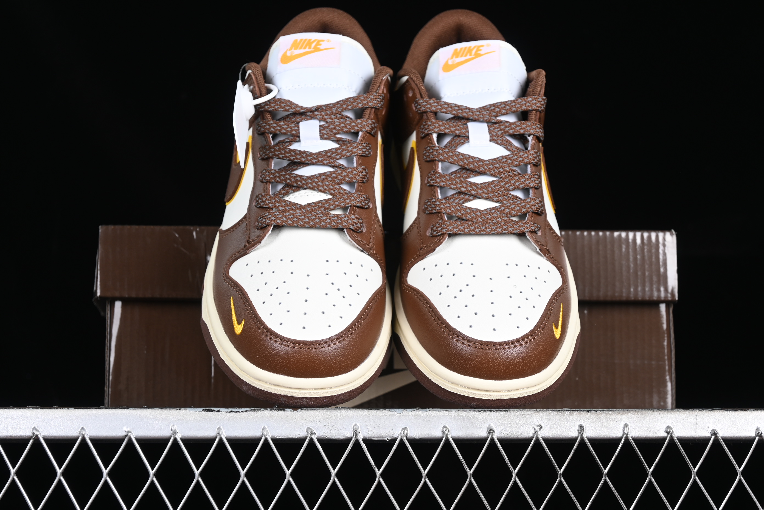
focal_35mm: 75
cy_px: 255
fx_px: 1592
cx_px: 382
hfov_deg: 27.0
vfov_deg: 18.2
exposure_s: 1/60
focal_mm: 50
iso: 160
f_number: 6.3
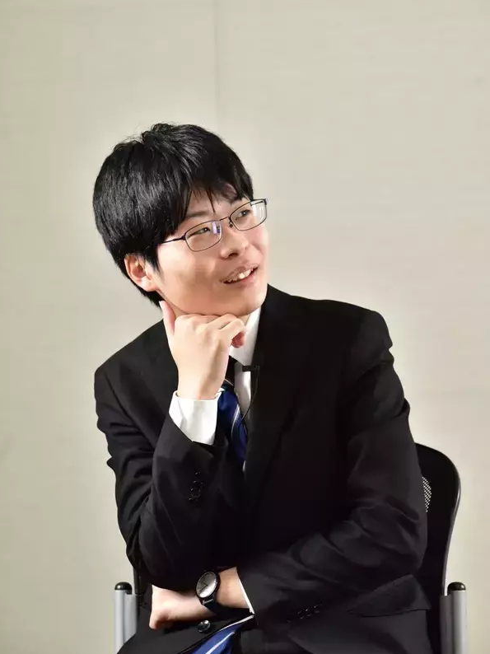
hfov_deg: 11.1
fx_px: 2512
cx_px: 244
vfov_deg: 14.8
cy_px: 304
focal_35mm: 133
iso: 3200
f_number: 5.6
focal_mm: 122
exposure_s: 1/125
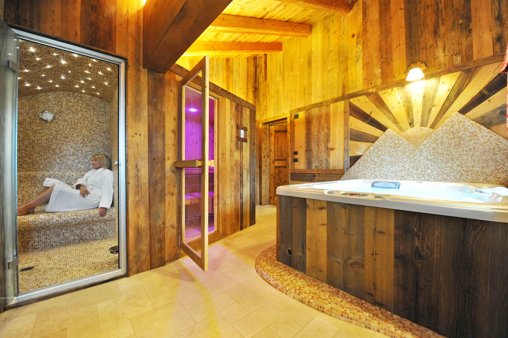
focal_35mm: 14
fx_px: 197
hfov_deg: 104.3
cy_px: 169
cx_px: 254
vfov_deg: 81.1
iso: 4000
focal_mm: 14
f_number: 4.5
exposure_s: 1/80
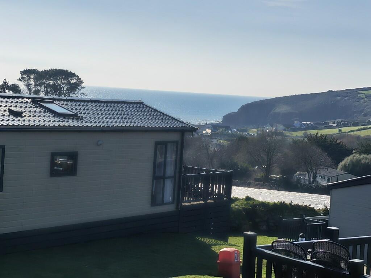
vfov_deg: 17.2
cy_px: 139
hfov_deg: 22.8
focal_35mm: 86
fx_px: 922
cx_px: 186
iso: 50
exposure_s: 1/7900
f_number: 1.8
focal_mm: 5.53
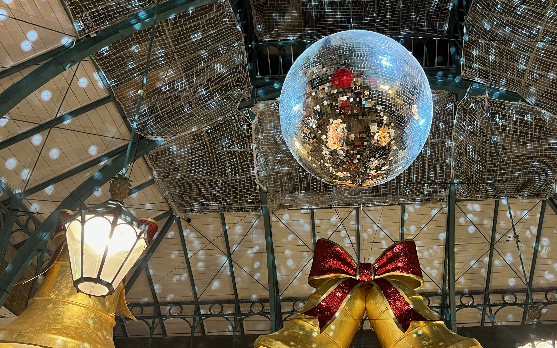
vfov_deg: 34.8
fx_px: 546
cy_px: 246
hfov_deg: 53.8
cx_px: 317
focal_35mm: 36
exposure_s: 1/50
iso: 160
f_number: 1.6
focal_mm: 5.1
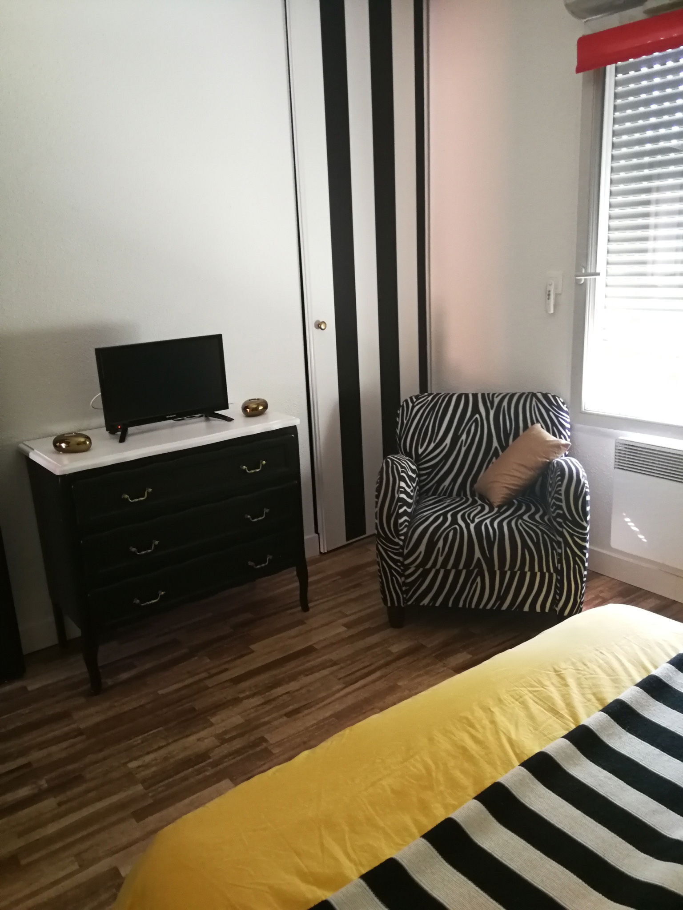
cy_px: 455
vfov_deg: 65.3
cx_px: 342
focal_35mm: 27
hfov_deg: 51.4
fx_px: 710
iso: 400
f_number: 2.2
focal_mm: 3.95
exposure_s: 1/25
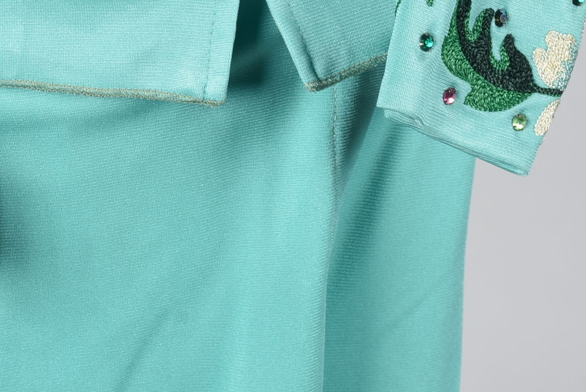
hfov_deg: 9.3
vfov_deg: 6.3
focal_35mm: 220
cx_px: 100
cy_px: 112
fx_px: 3584
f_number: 13
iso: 200
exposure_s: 1/125
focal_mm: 70
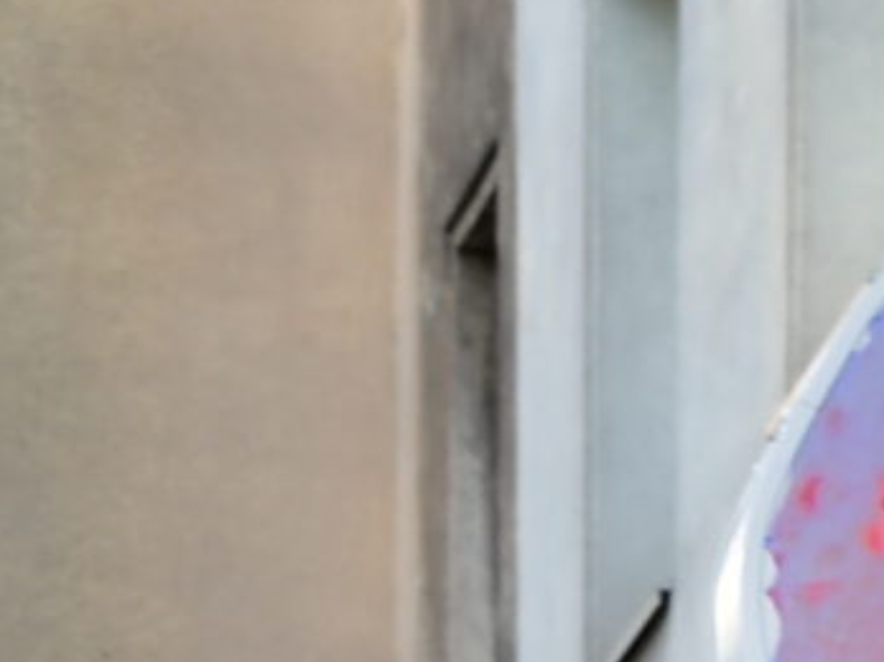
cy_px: 1058
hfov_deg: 2.3
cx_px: 1605
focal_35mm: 851
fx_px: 21725
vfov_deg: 1.7
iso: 100
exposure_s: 1/50
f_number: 7.1
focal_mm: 80
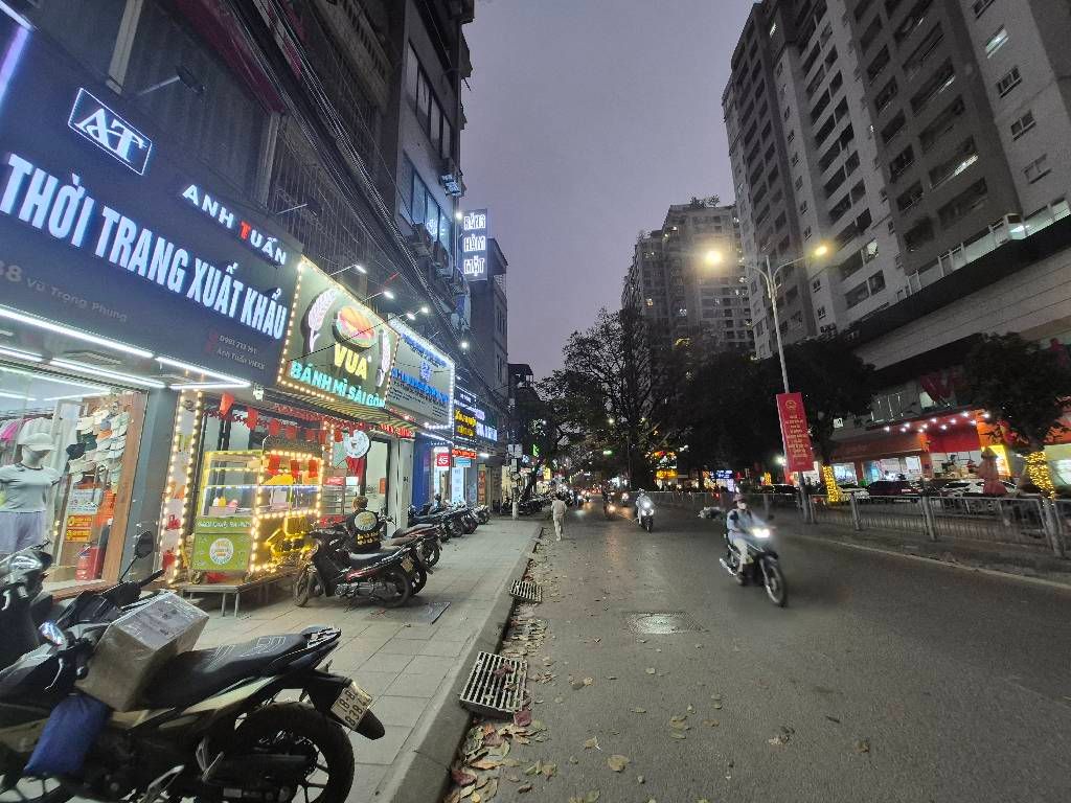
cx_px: 536
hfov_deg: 106.2
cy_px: 402
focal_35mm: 13
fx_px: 402
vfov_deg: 89.9
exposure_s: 1/50
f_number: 2.2
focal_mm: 1.74
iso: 125
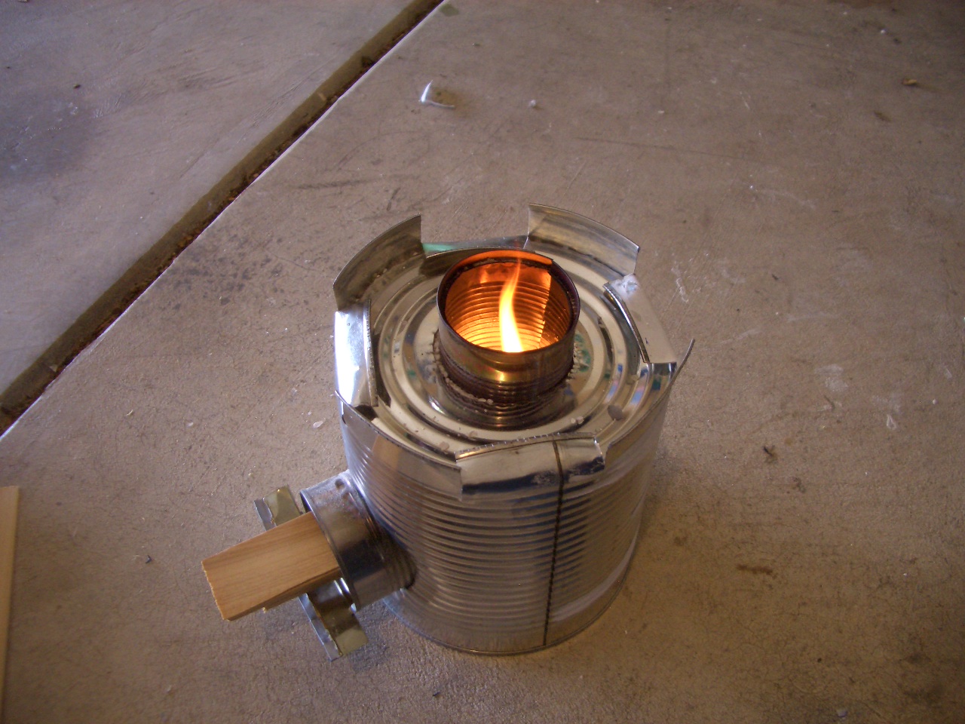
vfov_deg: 40.7
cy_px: 362
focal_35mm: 35
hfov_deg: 52.6
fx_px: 976
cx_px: 482
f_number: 2.6
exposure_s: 1/15
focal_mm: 5.8
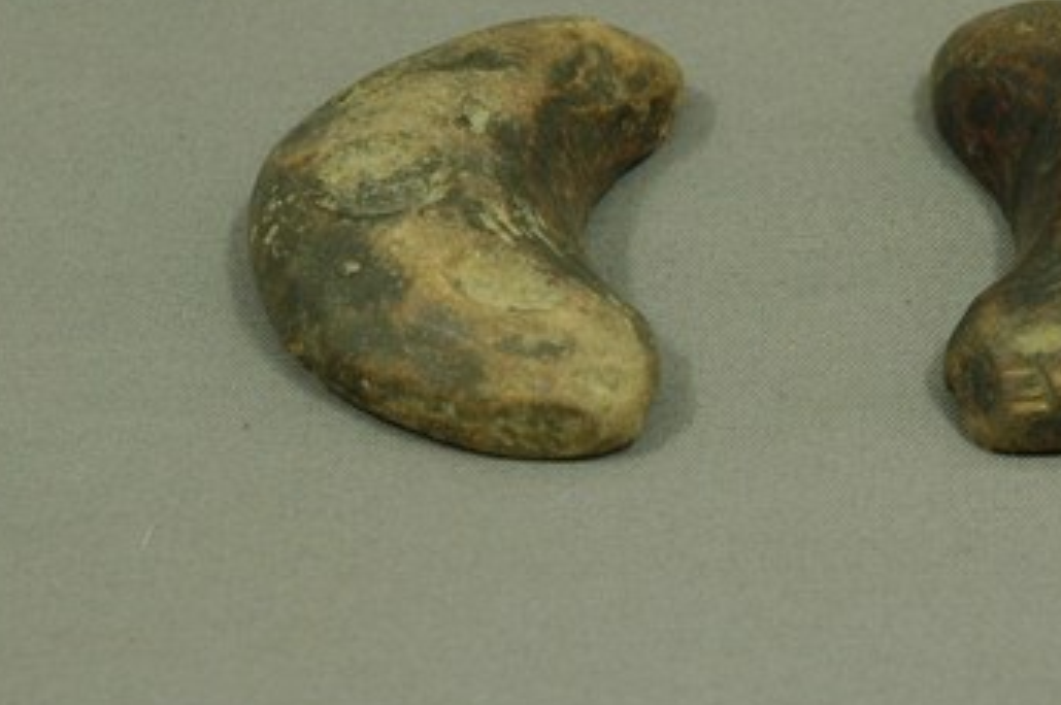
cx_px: 798
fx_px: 5771
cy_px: 317
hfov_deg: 10.5
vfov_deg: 7.0
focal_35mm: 196
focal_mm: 70
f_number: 9
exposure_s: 1/6
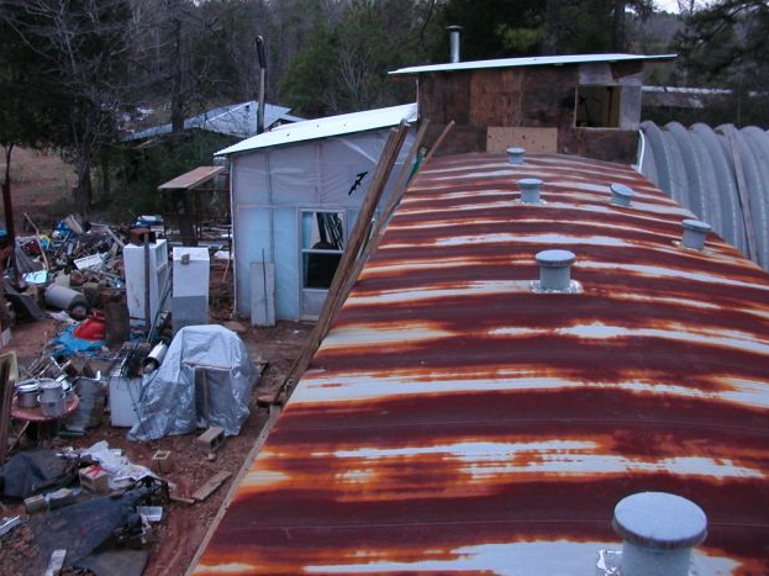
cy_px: 290
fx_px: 844
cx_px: 378
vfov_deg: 37.7
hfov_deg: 49.0
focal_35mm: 38
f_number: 2.7
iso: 100
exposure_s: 1/24.5
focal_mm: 5.6
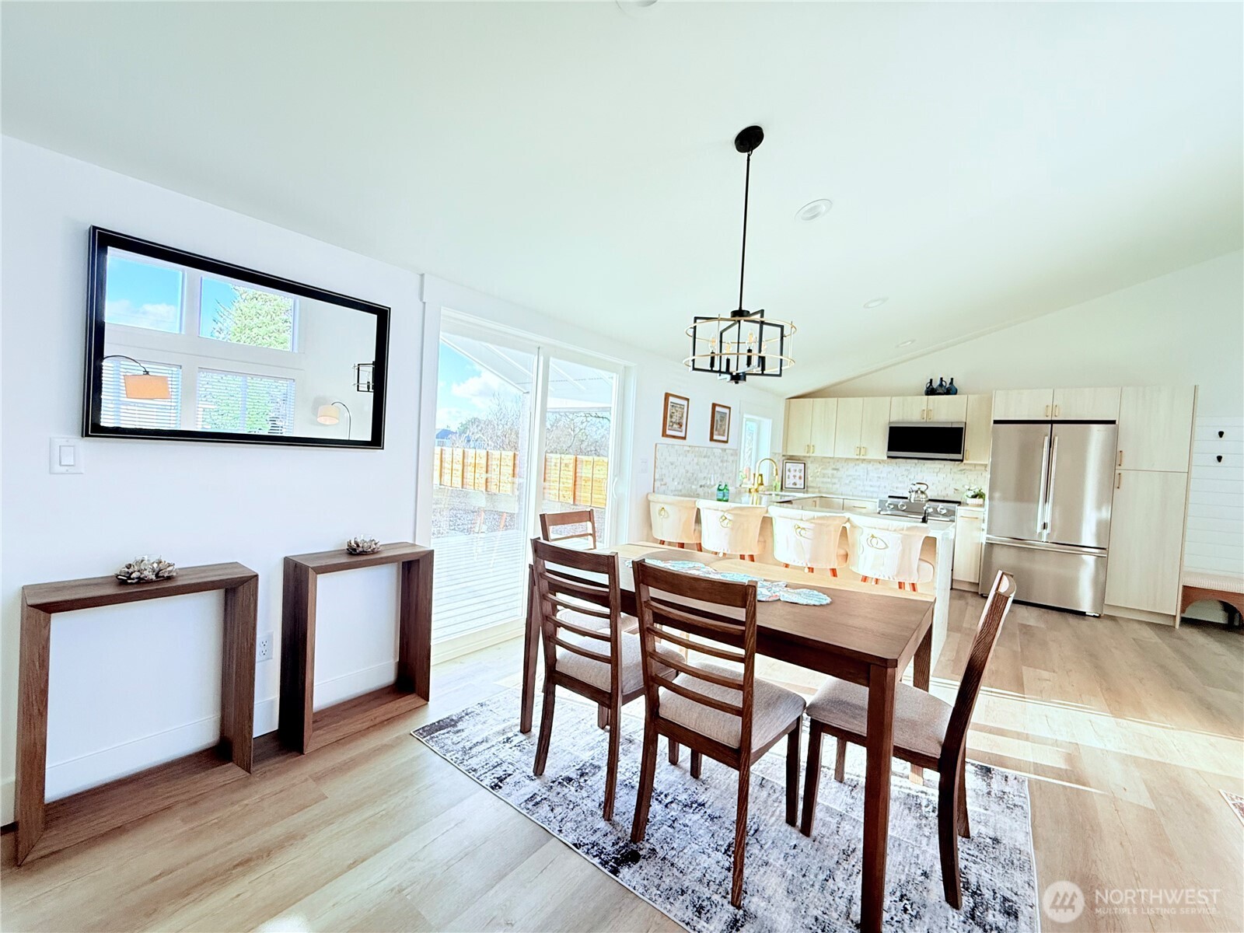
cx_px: 622
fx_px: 503
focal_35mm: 14
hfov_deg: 102.1
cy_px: 466
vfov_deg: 85.7
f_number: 2.2
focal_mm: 2.22
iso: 160
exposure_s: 1/99
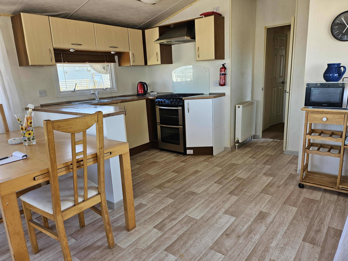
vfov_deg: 56.8
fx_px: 241
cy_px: 130
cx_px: 174
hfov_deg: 71.6
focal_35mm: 24
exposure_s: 1/180
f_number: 1.8
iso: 80
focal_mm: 5
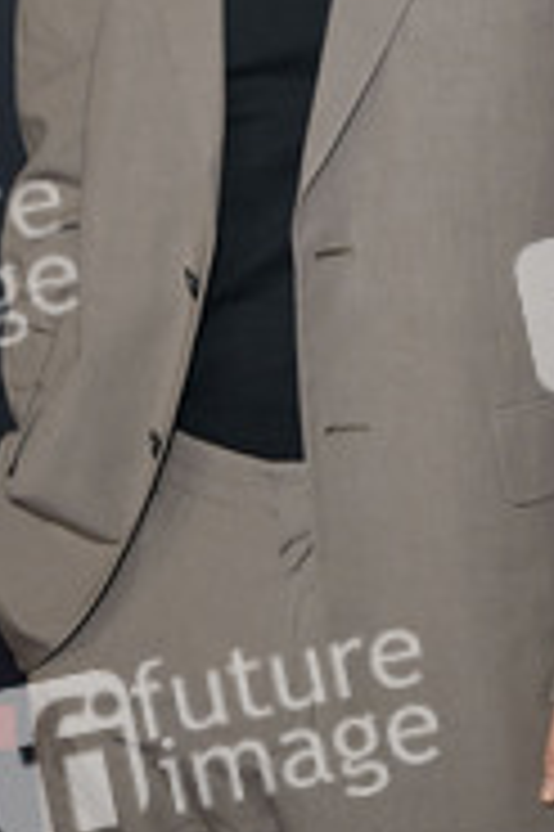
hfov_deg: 12.7
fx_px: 2497
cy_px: 63
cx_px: 338
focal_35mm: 108
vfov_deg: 18.6
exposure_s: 1/250
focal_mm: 50
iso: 1000
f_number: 5
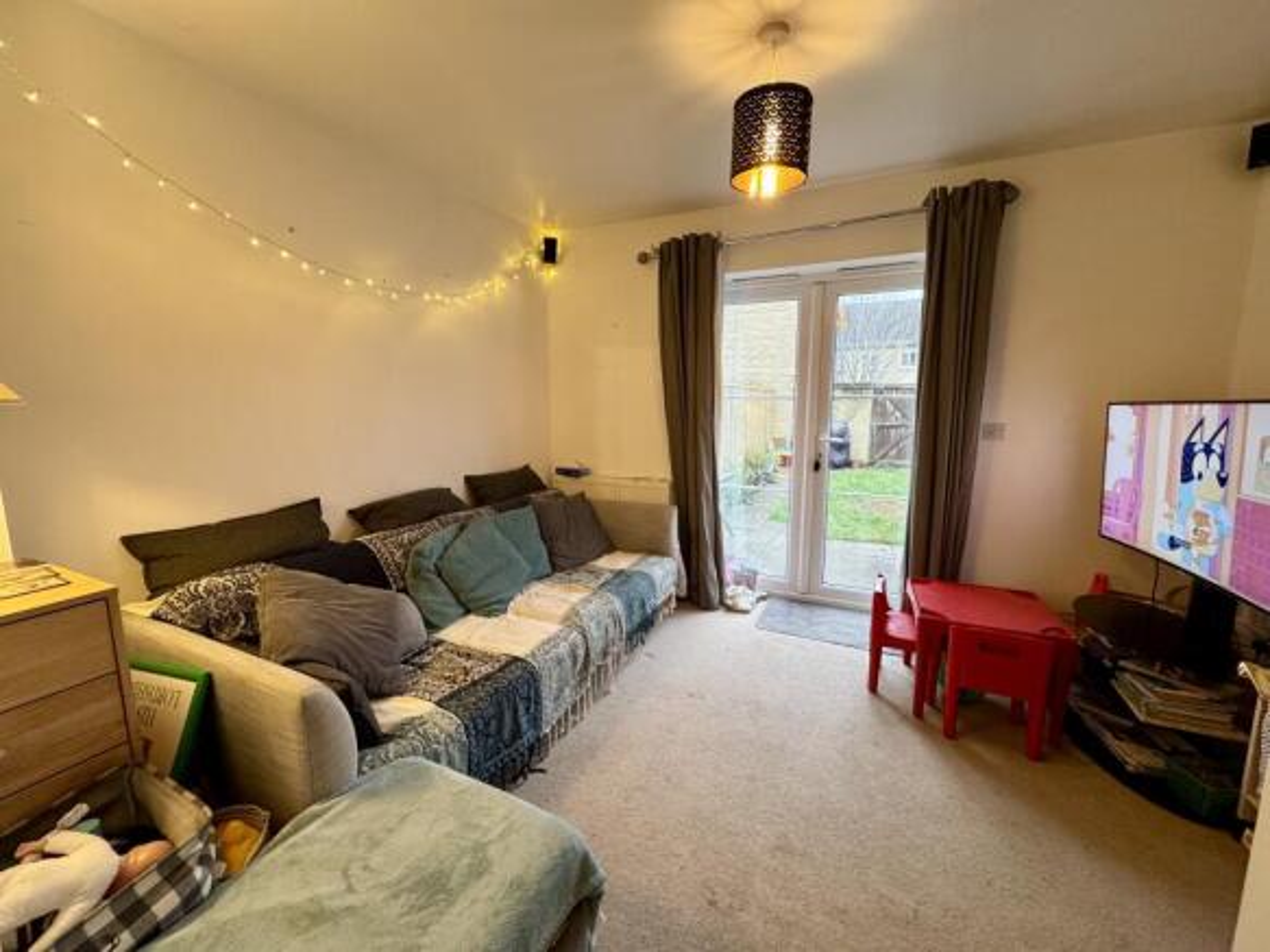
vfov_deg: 85.7
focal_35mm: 14
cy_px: 476
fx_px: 514
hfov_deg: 102.1
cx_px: 635
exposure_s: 1/50
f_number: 2.2
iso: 250
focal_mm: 2.22
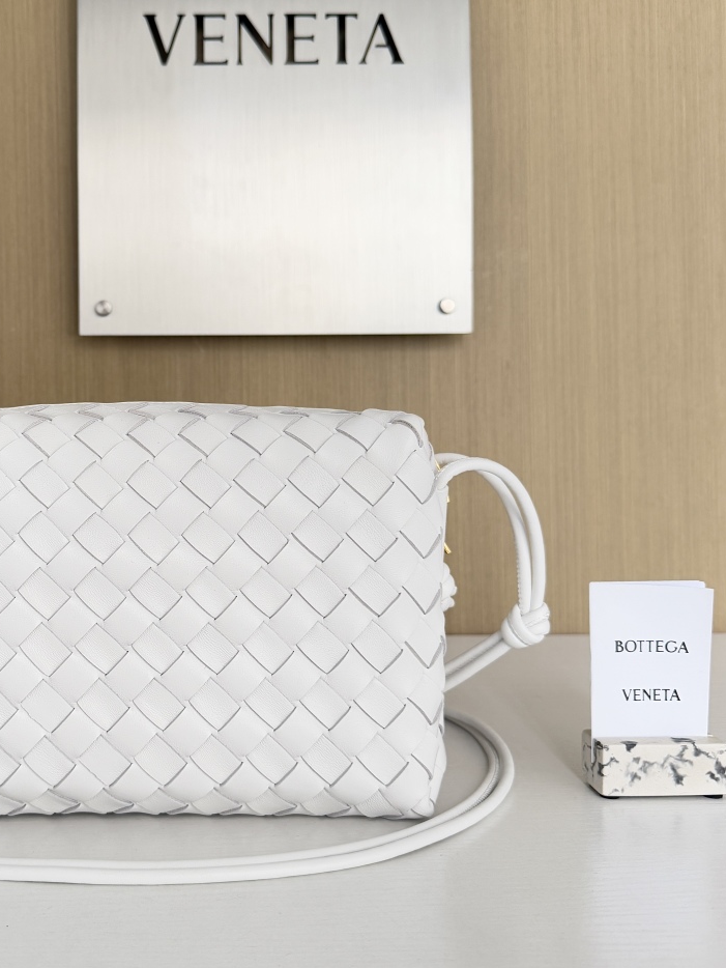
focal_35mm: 37
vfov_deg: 50.0
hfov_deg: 37.7
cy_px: 431
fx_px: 1034
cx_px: 179
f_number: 1.78
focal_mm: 6.76
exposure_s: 1/121
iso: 160
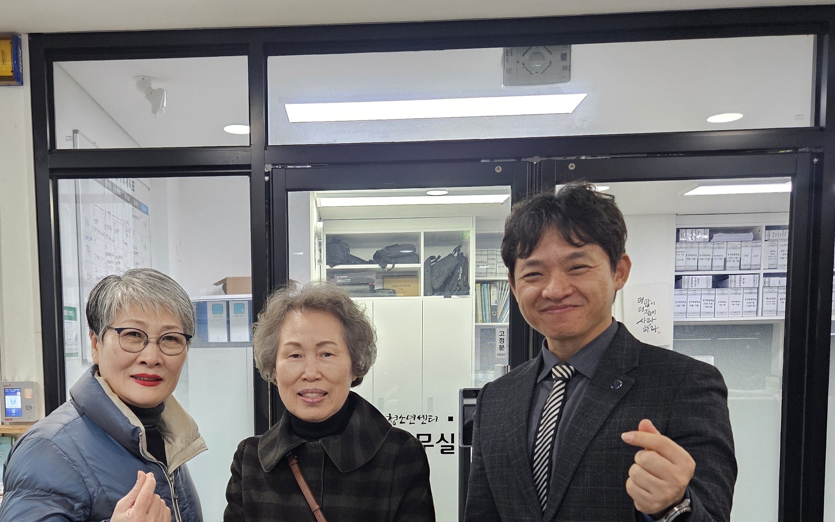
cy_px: 433
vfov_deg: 32.5
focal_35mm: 38
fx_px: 865
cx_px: 309
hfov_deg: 51.0
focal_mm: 5.4
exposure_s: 1/120
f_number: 1.8
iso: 500
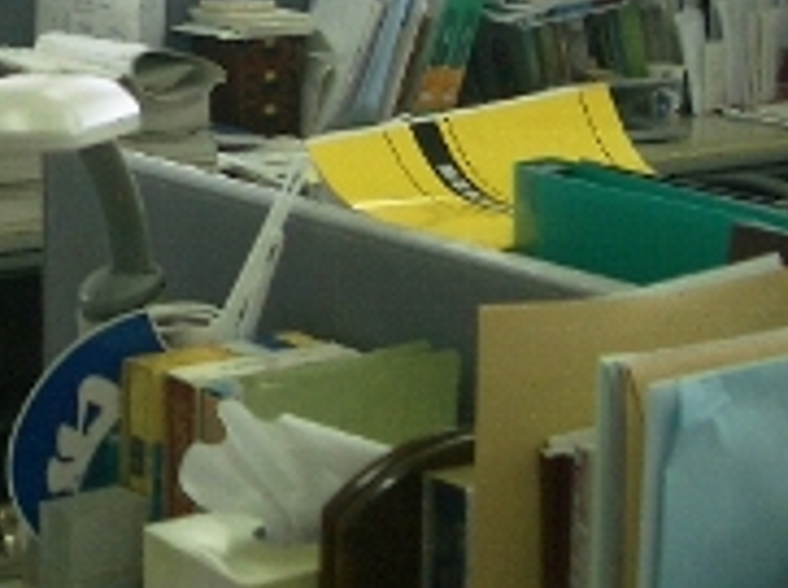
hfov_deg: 15.7
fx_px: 2817
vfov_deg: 11.8
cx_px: 30
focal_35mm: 124
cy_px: -22
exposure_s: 1/80
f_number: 2.6
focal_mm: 5.8
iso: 50
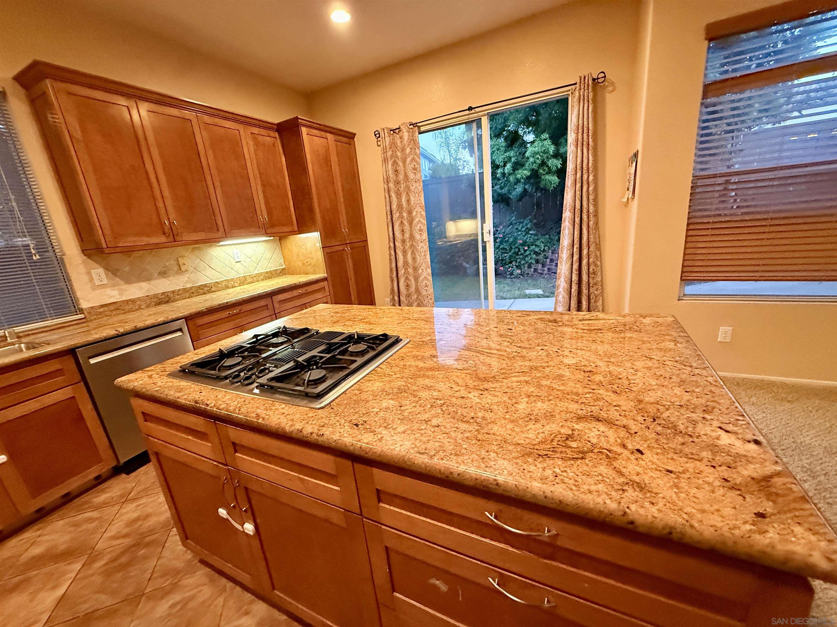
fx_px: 339
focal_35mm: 14
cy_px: 314
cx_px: 418
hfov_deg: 102.1
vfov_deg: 85.7
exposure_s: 1/60
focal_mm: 2.22
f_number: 2.2
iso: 800
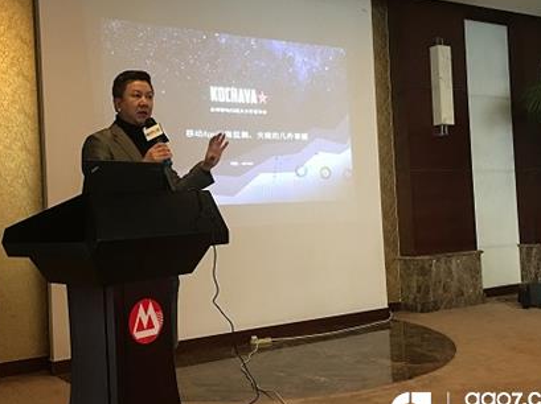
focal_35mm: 39
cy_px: 205
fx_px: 609
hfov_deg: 47.7
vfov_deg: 36.8
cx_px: 224
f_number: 2.2
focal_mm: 4.15
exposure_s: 1/8
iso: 100
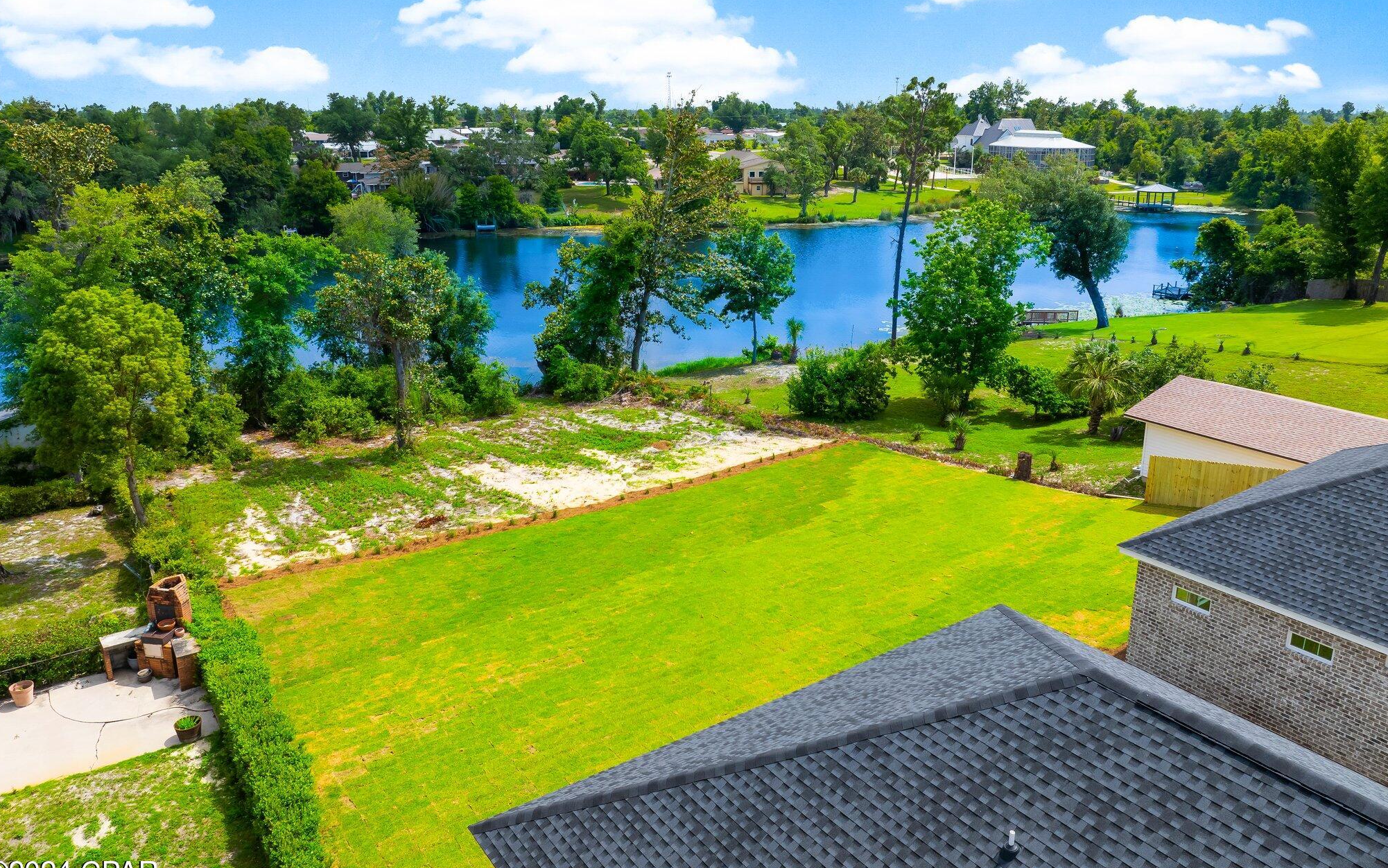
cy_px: 389
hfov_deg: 70.4
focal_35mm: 26
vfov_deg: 47.5
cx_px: 693
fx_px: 984
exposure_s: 1/800
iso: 100
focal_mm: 12.29
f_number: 4.5
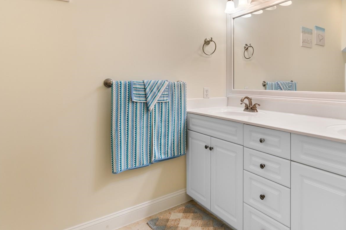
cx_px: 226
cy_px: 83
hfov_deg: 76.5
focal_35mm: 22
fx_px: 211
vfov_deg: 56.4
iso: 100
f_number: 4.8
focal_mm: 11
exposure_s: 1/4
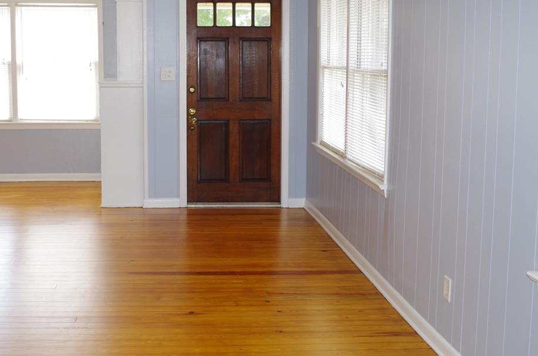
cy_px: 110
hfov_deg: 41.8
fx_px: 701
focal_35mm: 47
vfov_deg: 28.3
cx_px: 221
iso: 100
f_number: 3.5
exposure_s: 1/40
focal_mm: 18
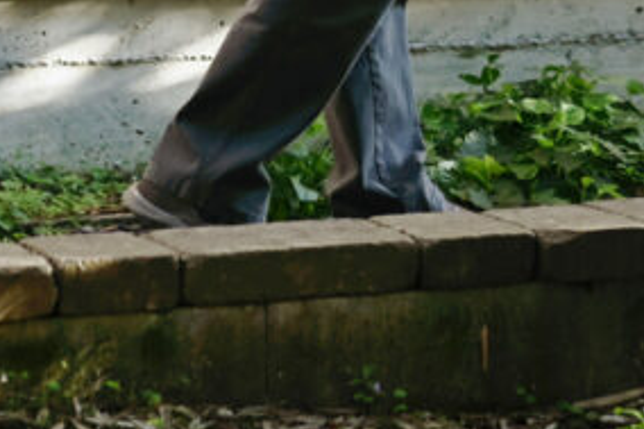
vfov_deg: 8.8
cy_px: -364
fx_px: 2646
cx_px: 408
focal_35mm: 148
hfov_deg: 13.9
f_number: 2.2
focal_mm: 35
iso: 800
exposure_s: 1/1000
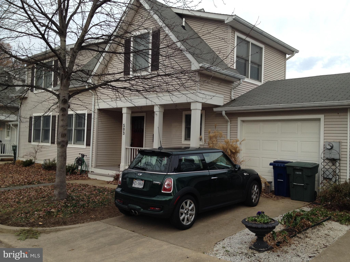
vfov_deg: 40.7
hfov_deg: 52.6
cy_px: 131
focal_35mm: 35
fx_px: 354
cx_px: 175
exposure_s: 1/484
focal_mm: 4.28
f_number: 2.4
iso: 50
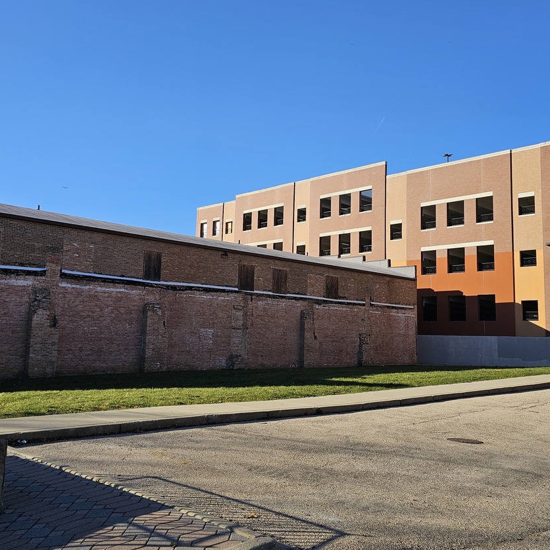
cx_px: 259
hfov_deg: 47.2
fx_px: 629
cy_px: 249
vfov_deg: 47.2
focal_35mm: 35
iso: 10
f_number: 1.7
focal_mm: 6.3
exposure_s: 1/682
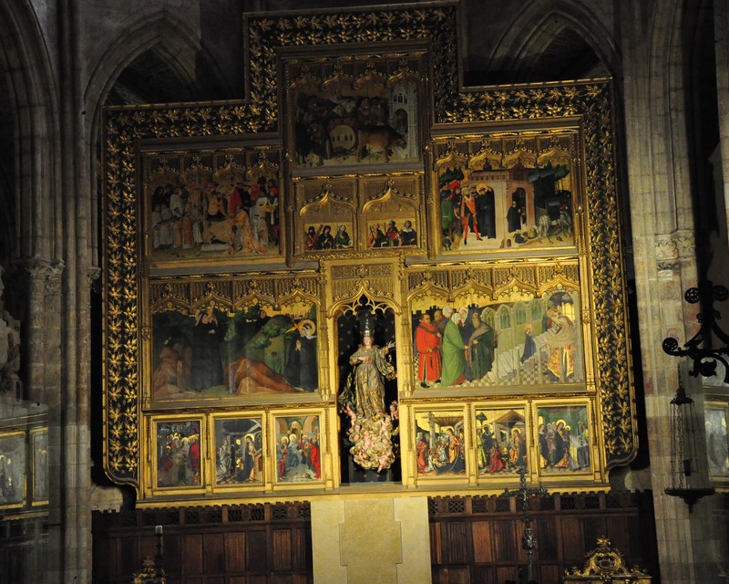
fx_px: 1942
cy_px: 276
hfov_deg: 21.3
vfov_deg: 17.1
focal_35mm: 90
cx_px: 319
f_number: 4.5
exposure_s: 1/60
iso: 3200
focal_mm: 50
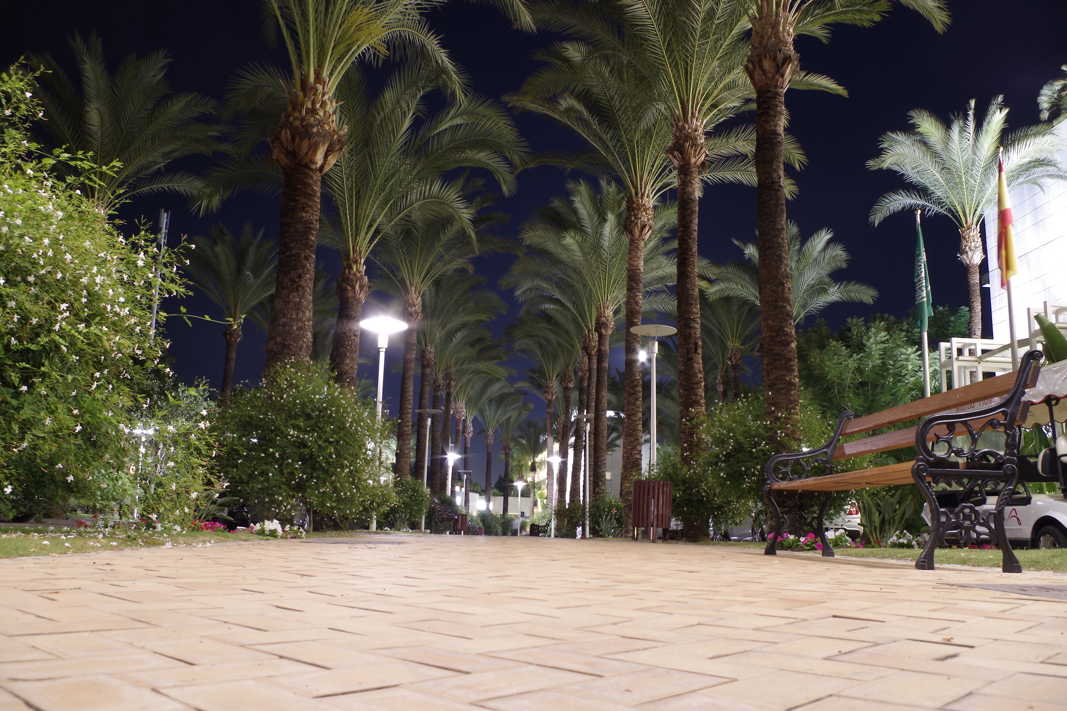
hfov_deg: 61.9
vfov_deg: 43.6
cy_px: 356
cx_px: 534
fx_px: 889
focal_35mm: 30
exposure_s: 25
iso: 200
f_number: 9
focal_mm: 20
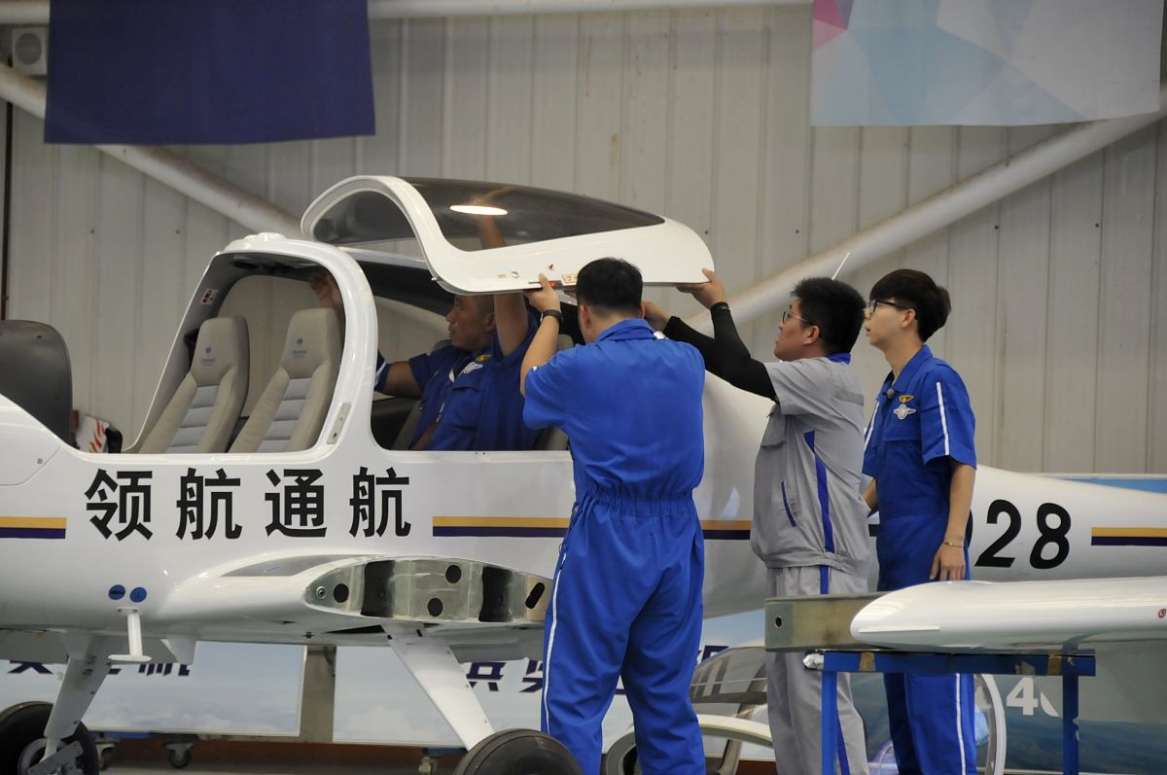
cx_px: 584
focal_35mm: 158
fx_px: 5099
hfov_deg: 13.1
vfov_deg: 8.7
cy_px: 388
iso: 800
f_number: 5.3
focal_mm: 105
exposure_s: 1/160
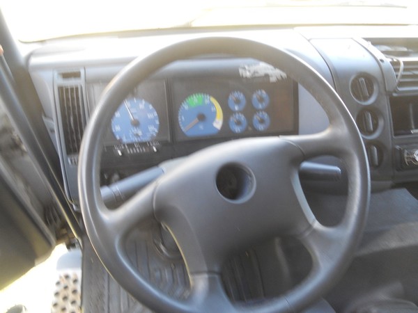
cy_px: 156
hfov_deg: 65.3
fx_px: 326
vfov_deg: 51.4
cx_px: 209
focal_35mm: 27
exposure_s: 1/30
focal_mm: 4.9
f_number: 3.2
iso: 100
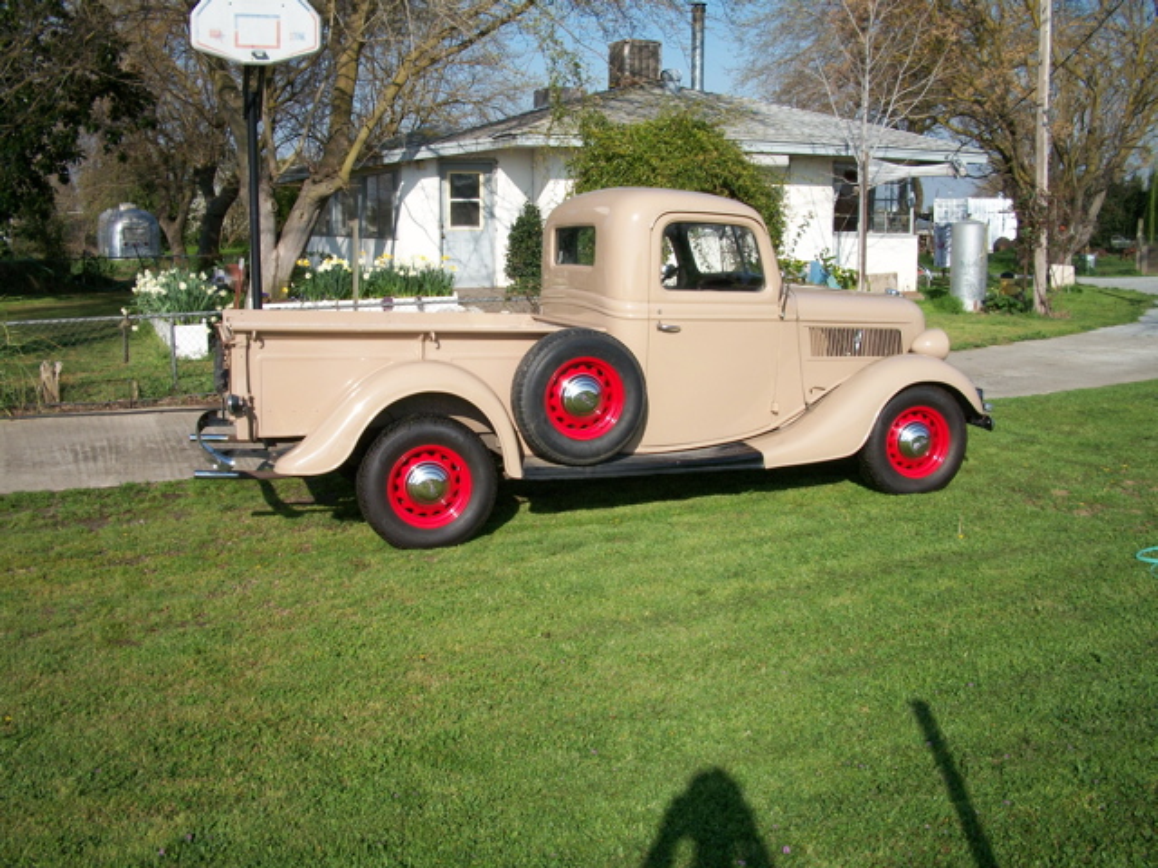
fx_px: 1171
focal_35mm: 35
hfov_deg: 52.6
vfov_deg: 40.7
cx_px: 579
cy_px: 434
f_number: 5.6
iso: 80
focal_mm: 6.3
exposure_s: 1/320
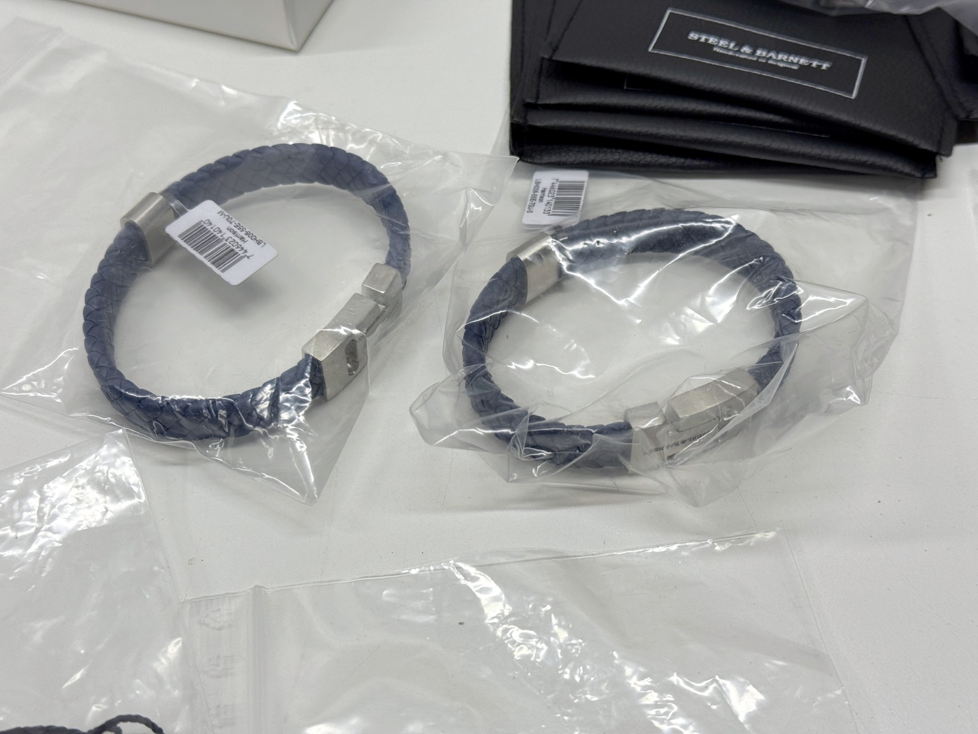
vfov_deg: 30.3
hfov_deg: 39.7
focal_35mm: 48
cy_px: 367
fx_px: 1356
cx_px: 489
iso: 64
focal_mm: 6.76
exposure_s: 1/402
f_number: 1.78
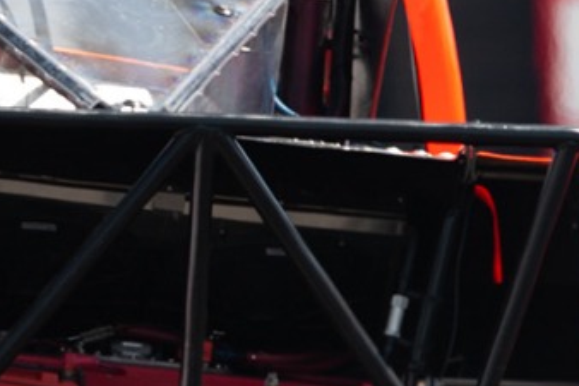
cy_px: 237
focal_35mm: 1918
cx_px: 45
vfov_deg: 0.7
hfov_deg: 1.1
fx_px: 30831
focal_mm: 400
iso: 100
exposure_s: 1/320
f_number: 3.2
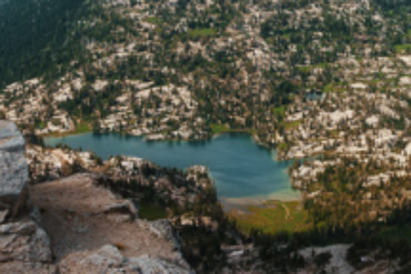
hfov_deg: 25.2
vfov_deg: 16.7
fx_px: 913
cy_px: -8
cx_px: 291
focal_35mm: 80
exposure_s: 1/400
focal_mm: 24
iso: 160
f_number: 9
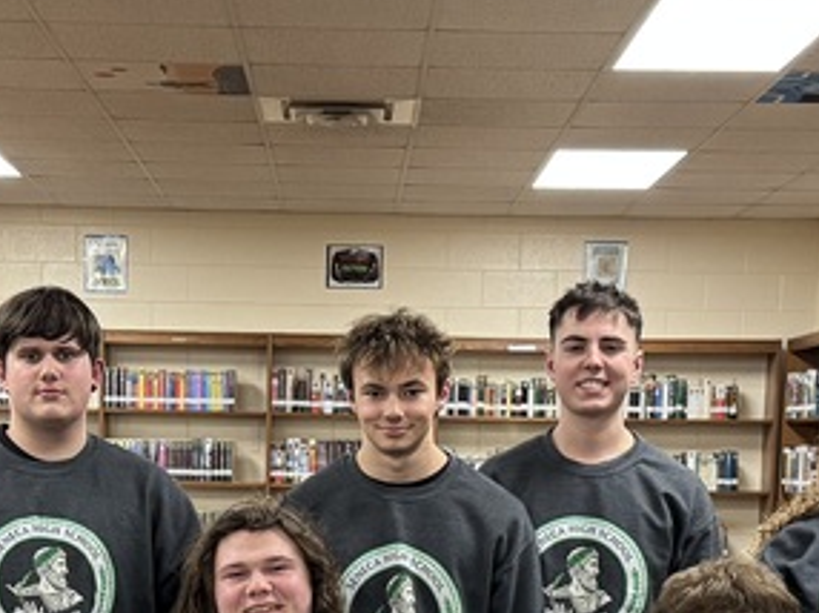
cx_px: 324
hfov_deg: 22.7
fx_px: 2033
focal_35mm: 86
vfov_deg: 16.5
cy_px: 710
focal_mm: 6.76
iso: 250
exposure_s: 1/60
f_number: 1.78
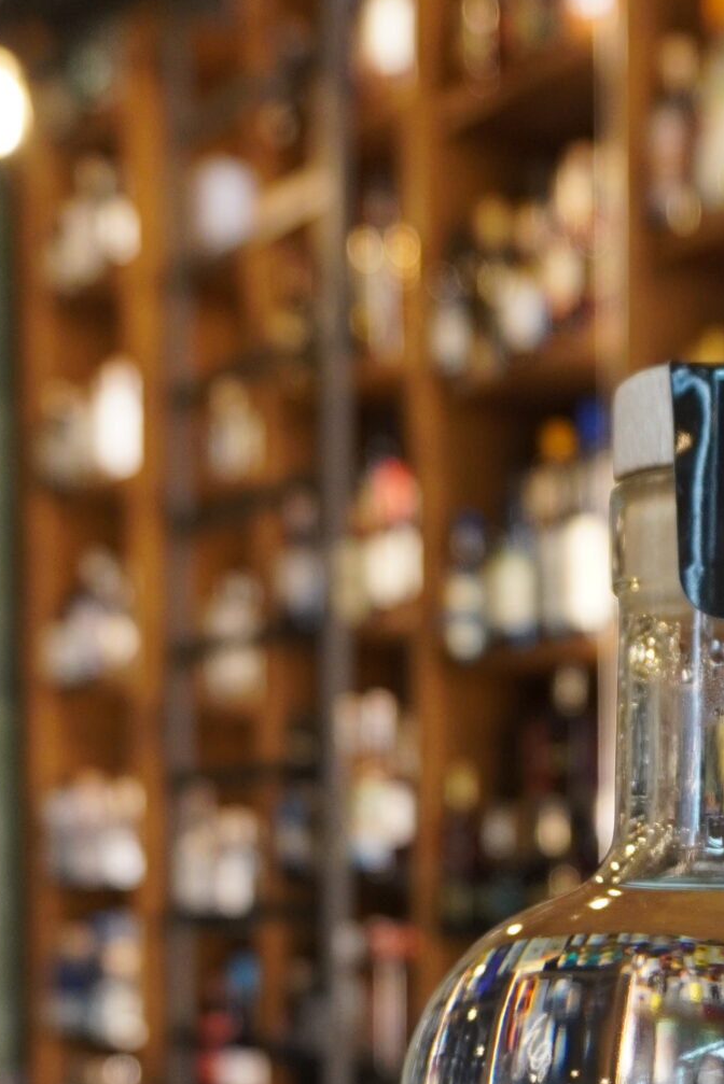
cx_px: 714
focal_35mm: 61
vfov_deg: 31.2
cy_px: 990
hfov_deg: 21.5
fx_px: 1839
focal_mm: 16
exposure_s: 1/60
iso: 800
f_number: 4
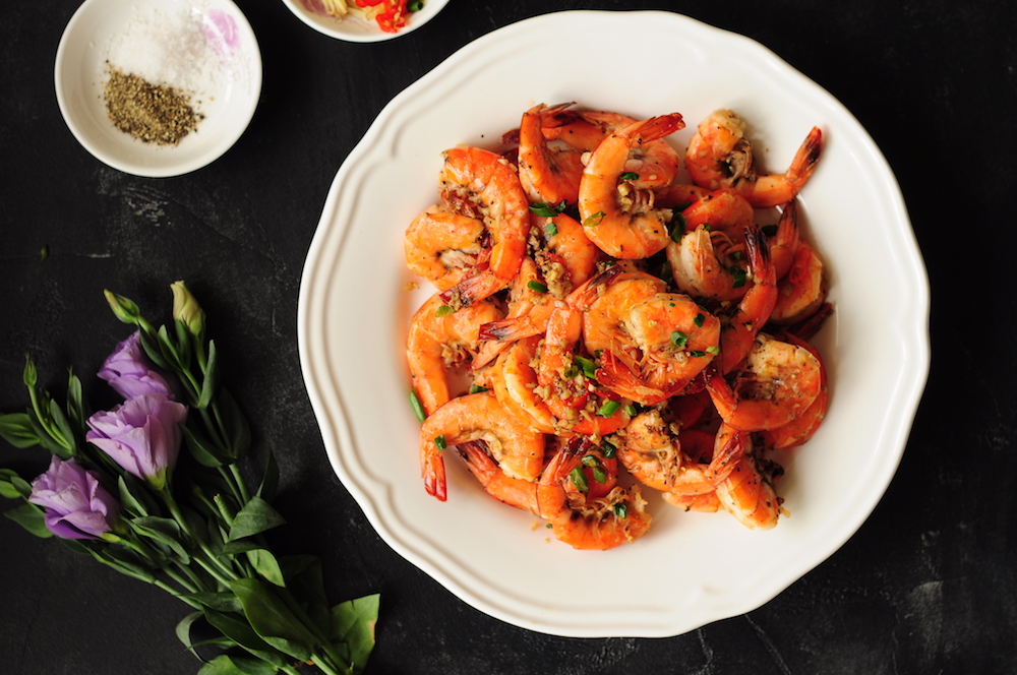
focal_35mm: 75
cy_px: 338
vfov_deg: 18.1
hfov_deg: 27.0
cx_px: 508
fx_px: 2116
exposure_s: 1/80
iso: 200
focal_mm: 50
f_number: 3.5
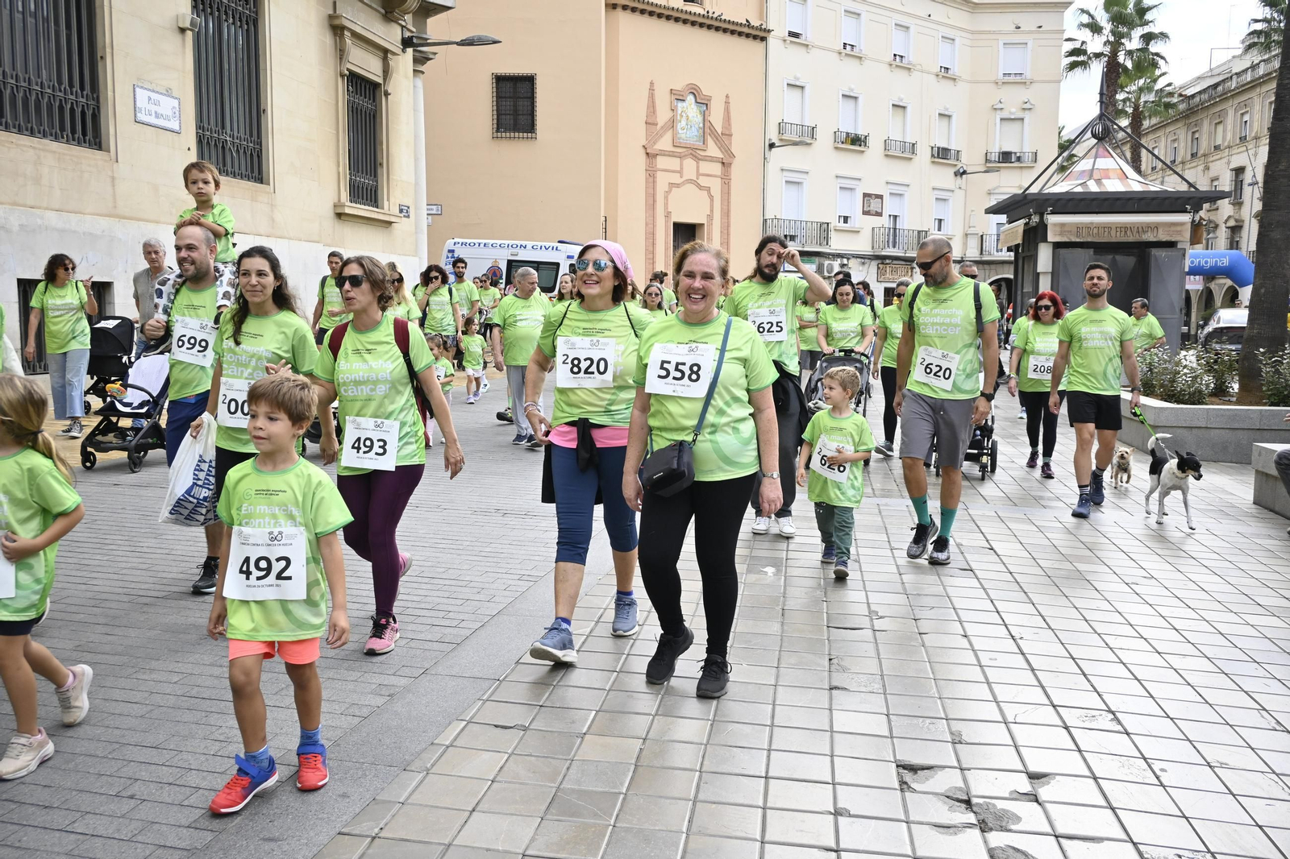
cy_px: 430
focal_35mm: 31
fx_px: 1102
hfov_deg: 60.7
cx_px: 645
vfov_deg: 42.6
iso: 640
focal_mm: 20.5
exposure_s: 1/1250
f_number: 5
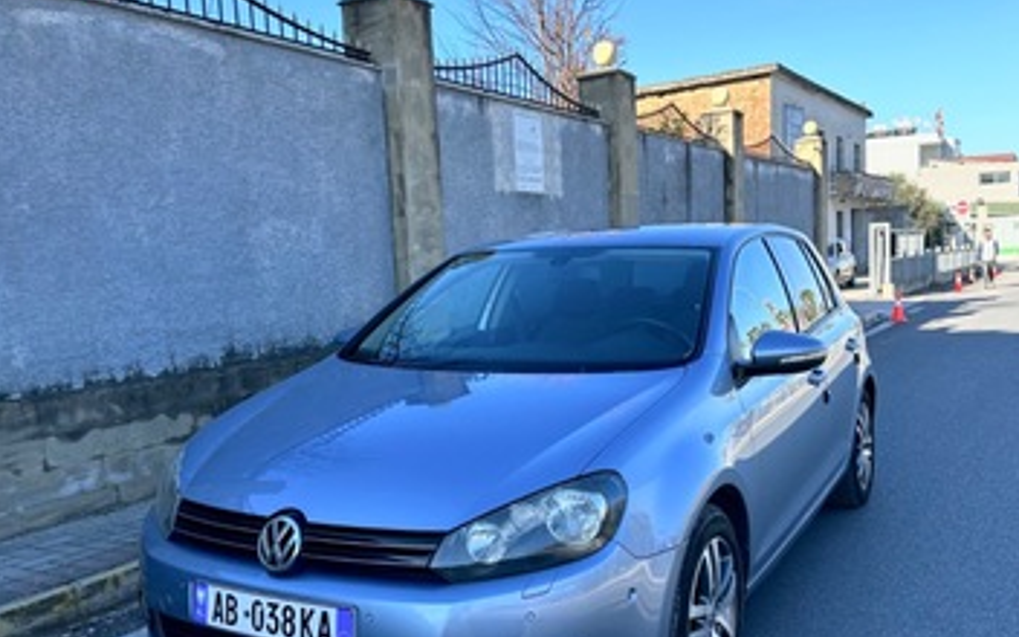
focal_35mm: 26
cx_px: 510
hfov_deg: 70.4
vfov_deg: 47.5
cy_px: 350
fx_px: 722
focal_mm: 6.86
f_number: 1.78
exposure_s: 1/1613
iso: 80
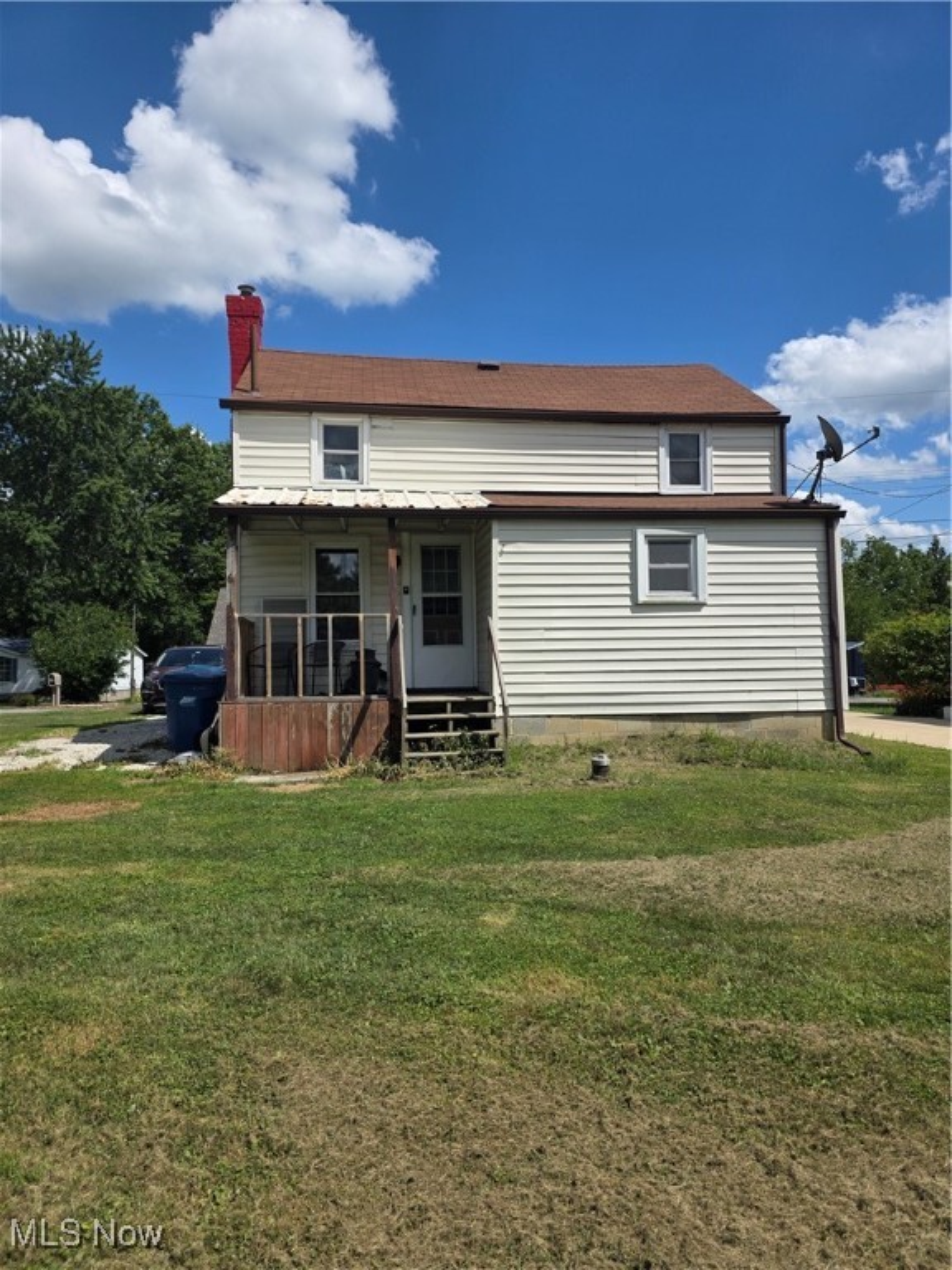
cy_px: 635
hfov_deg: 58.9
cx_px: 476
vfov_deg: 73.9
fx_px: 843
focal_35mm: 23
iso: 80
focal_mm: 6.3
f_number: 1.7
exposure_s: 1/7944
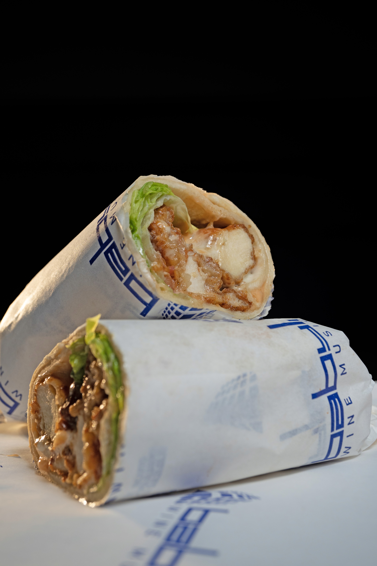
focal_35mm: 45
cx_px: 188
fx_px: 707
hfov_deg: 29.9
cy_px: 283
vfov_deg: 43.6
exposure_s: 1/125
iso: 400
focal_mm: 30
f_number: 10
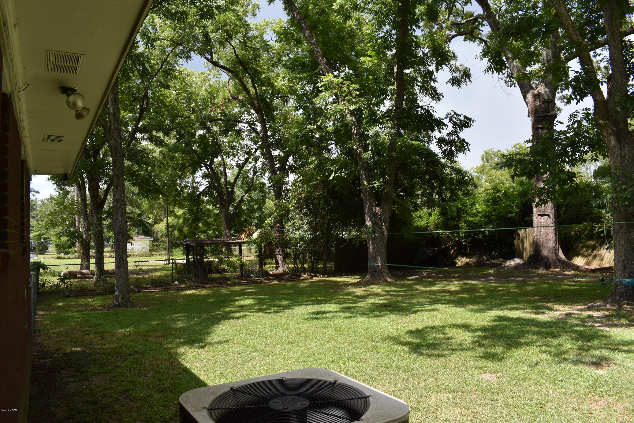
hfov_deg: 67.4
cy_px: 212
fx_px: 475
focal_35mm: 27
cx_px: 317
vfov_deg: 47.9
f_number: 8
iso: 220
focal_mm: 18
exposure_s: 1/250
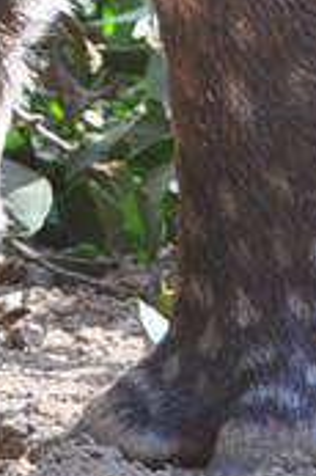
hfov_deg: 1.4
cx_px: 93
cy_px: -835
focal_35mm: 971
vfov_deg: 2.1
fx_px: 12809
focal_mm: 70
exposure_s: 1/100
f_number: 5
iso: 400
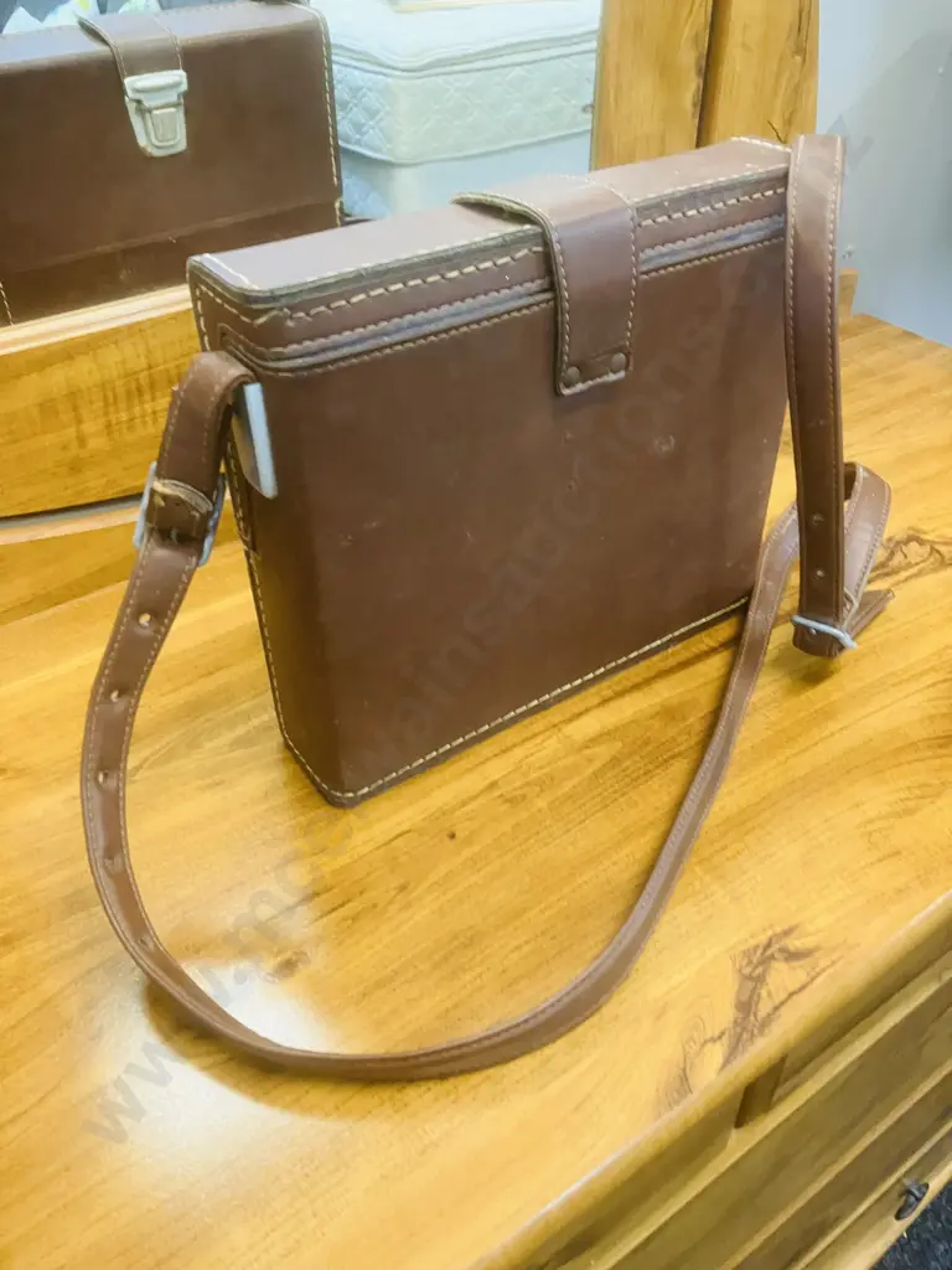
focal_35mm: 28
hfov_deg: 49.7
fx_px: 1027
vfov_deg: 63.4
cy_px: 635
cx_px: 476
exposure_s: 1/33
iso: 250
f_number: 1.8
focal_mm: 3.99
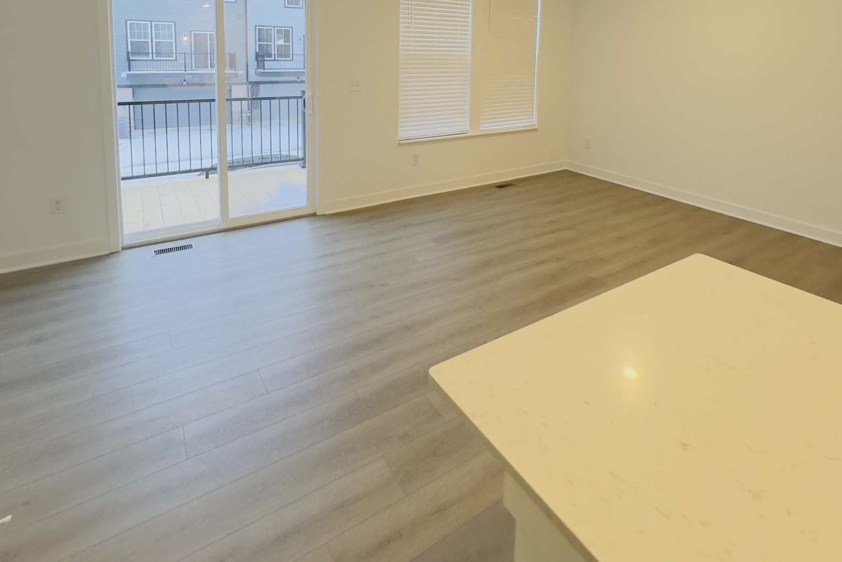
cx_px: 428
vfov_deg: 56.4
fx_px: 468
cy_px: 96
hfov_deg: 84.0
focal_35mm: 20
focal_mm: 2.22
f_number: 2.2
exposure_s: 1/60
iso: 250
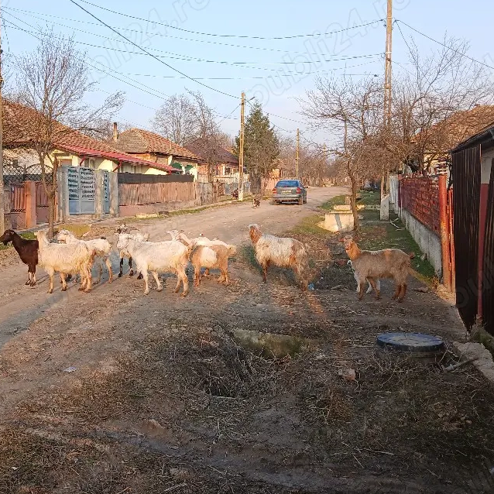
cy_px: 255
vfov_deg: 46.0
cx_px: 178
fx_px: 581
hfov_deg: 45.6
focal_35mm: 36
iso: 20
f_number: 1.8
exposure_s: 1/141
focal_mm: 3.98
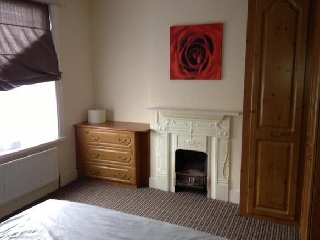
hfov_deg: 52.6
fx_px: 323
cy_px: 120
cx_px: 160
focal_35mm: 35
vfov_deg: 40.7
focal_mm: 4.28
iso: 125
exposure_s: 1/20
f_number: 2.4
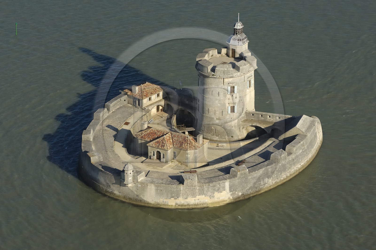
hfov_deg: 11.4
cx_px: 188
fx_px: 1877
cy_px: 125
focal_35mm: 180
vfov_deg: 7.6
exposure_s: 1/500
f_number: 5.6
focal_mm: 120
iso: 100
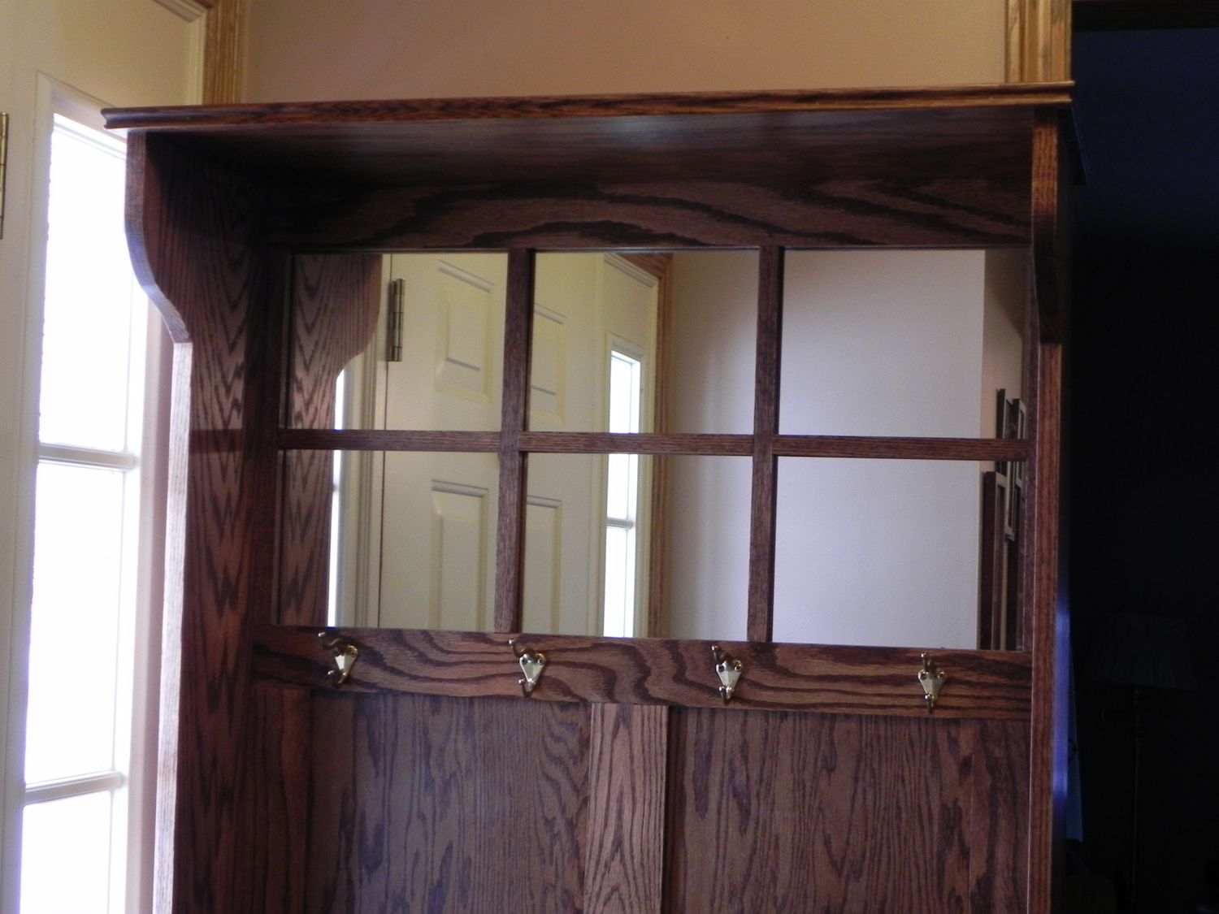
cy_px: 457
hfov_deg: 33.2
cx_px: 610
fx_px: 2042
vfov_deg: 25.2
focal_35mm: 58
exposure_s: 1/30
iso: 293
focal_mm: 10.3
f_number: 3.5
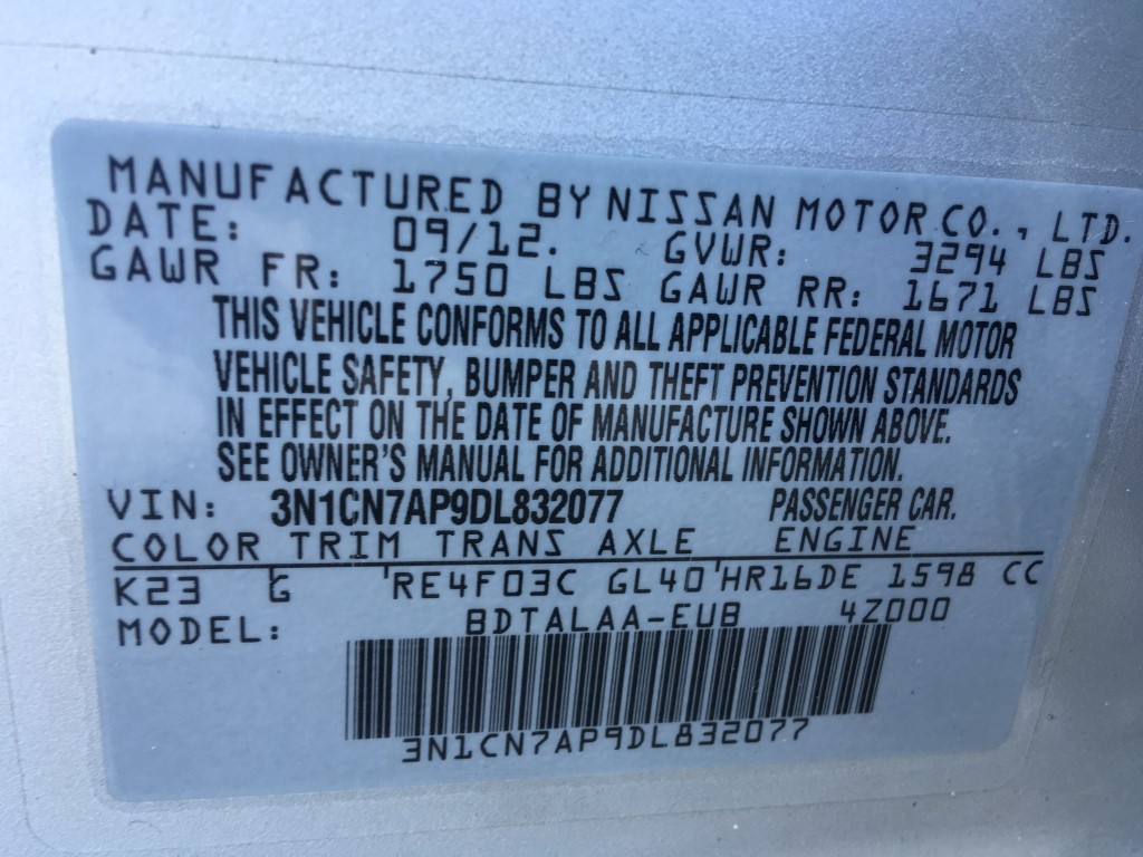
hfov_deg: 61.7
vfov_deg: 48.2
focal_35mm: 29
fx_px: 958
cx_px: 572
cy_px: 428
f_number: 2.2
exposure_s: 1/60
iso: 32
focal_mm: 4.15
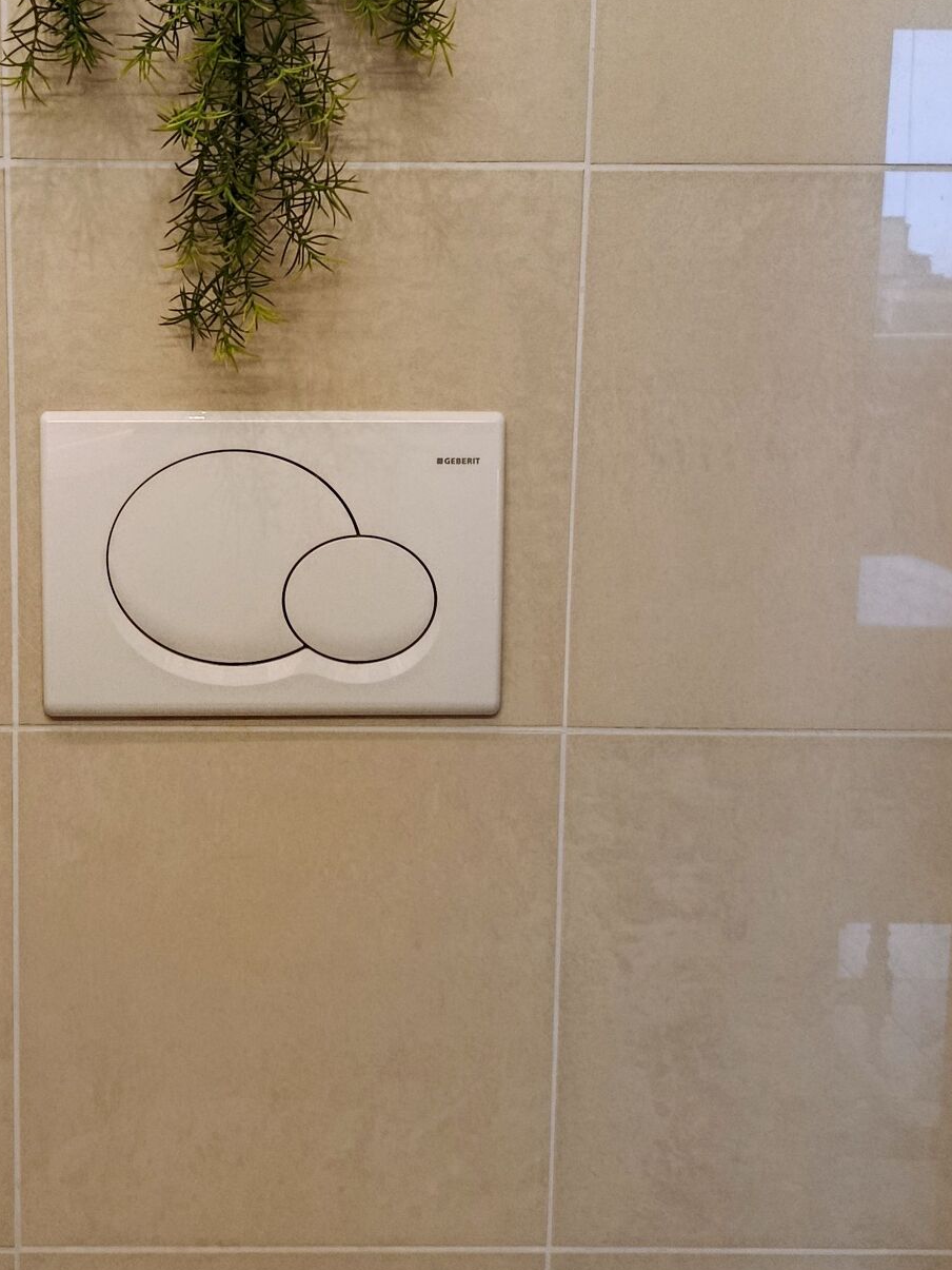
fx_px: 1870
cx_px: 245
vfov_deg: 37.4
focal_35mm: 51
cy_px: 559
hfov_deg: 28.2
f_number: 1.7
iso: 823
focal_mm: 5.24
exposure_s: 1/100
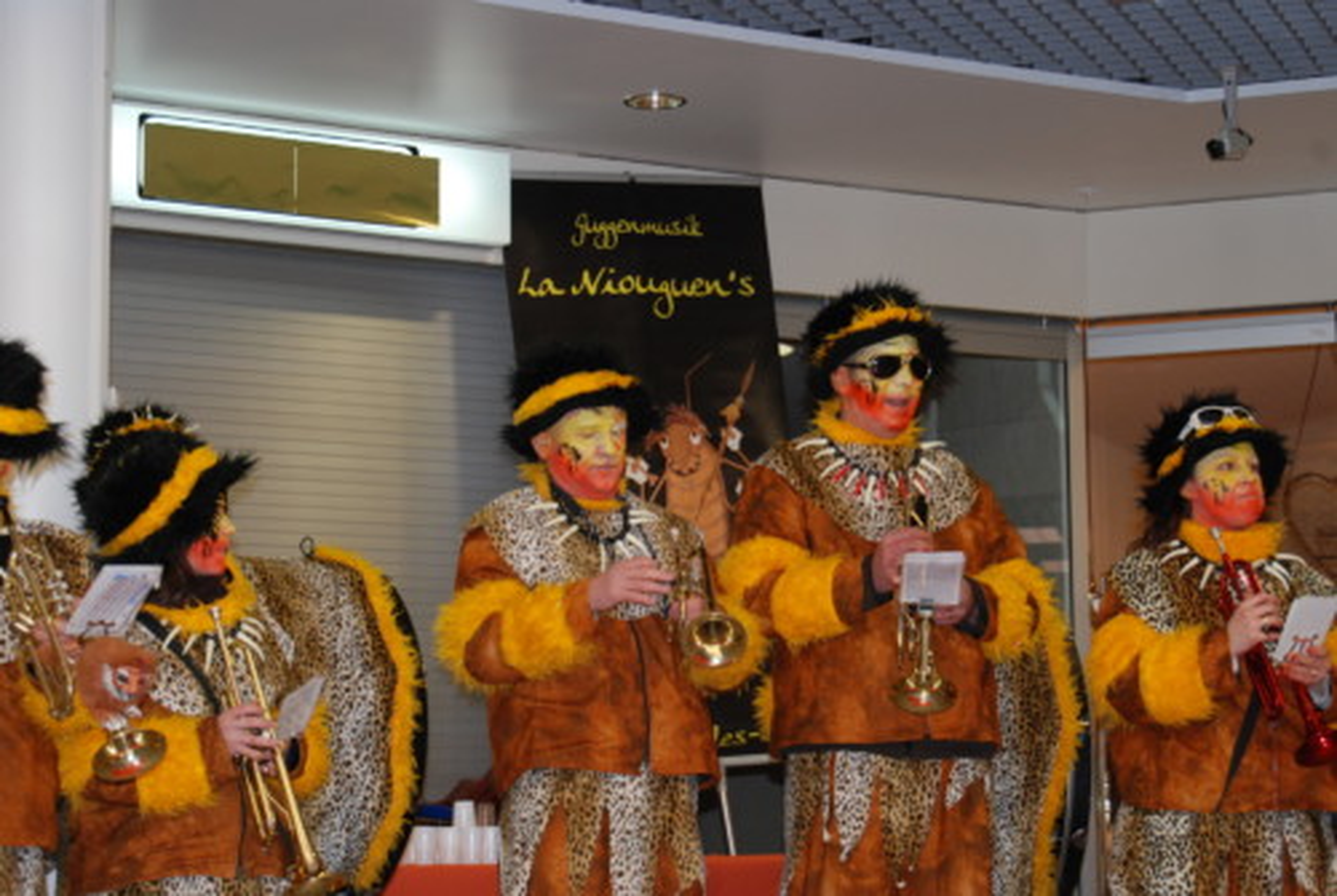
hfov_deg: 24.6
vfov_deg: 16.6
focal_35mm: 82
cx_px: 668
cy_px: 448
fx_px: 3068
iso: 560
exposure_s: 1/60
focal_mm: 55
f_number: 5.6
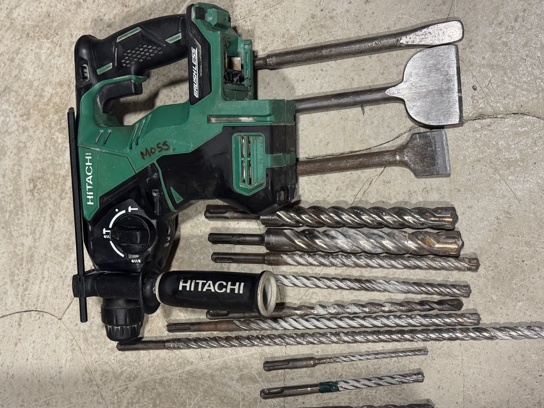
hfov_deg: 39.7
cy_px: 204
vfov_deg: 30.3
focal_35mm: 48
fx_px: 754
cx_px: 272
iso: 250
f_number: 1.78
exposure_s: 1/50
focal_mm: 6.76
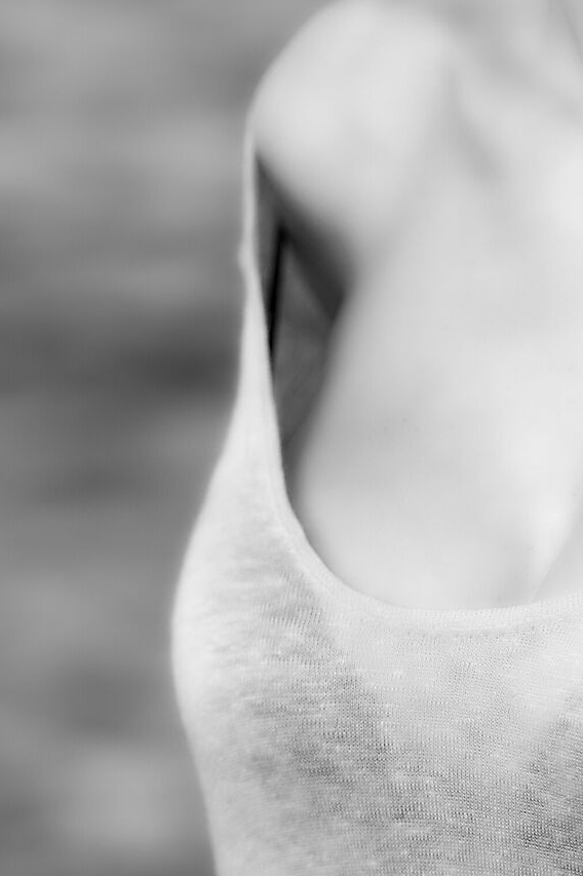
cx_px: 555
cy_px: 242
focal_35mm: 287
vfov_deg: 7.2
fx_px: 6977
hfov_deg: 4.8
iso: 200
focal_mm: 102
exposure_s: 1/50
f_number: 2.8
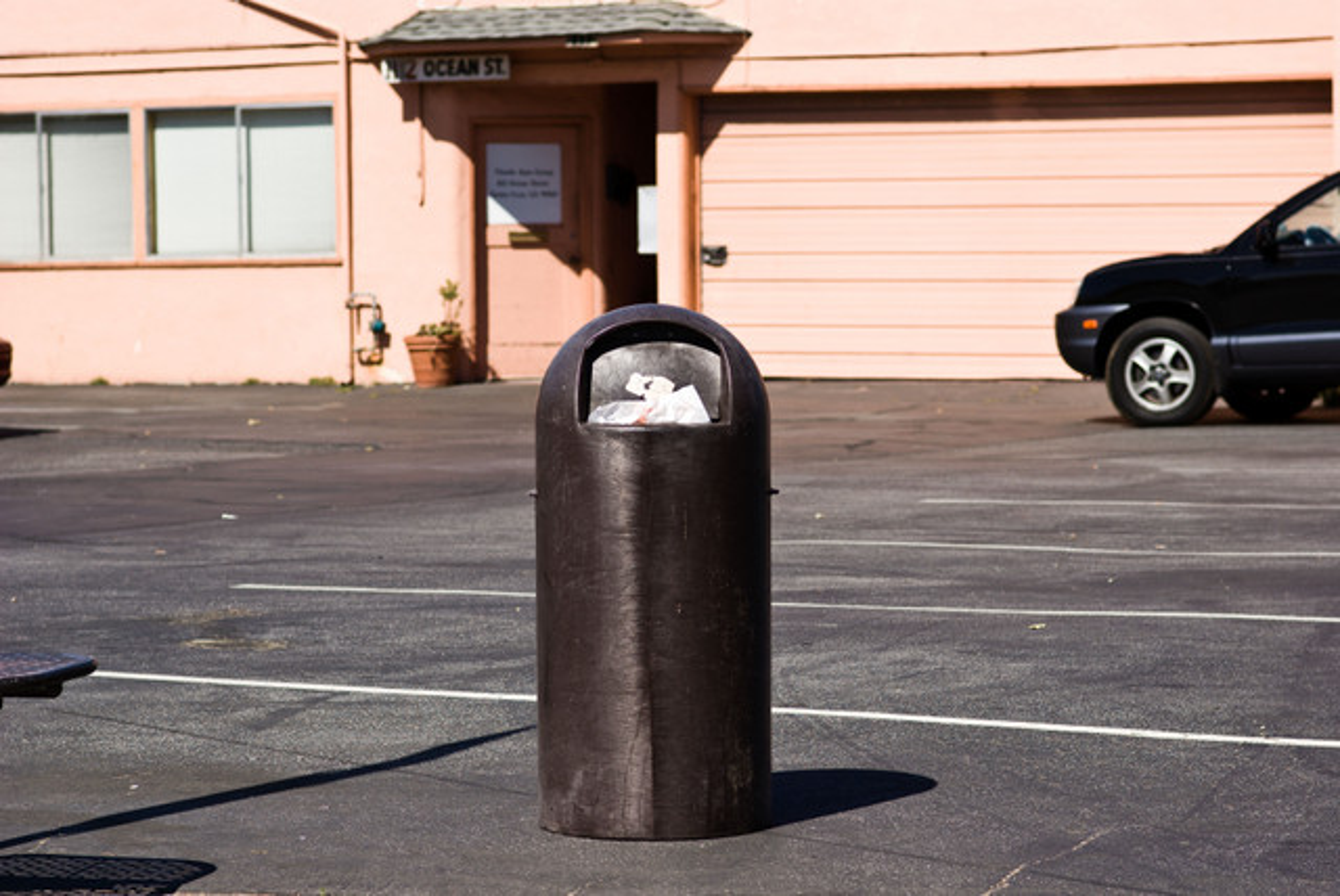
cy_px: 448
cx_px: 670
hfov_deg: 17.7
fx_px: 4303
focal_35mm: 116
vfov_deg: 11.9
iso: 100
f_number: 5.6
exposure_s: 1/640
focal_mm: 77
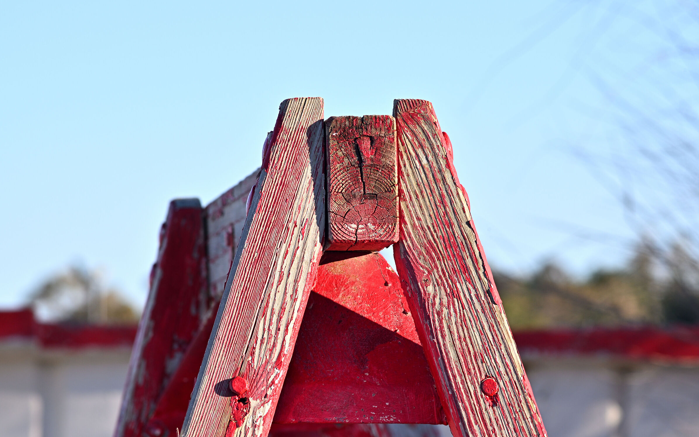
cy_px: 208
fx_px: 3905
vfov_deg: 6.4
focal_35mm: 205
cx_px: 351
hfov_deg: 10.2
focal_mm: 200
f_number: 11
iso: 250
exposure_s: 1/160
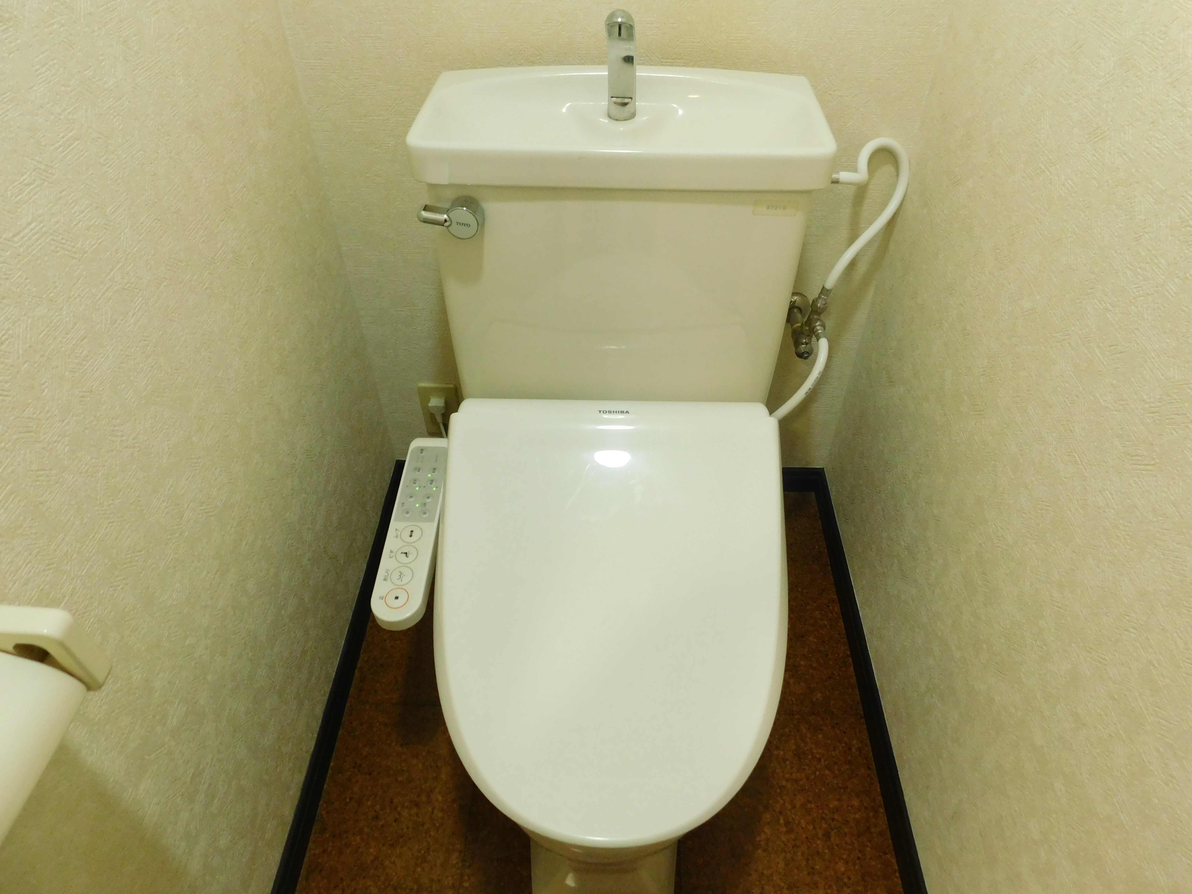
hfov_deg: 73.9
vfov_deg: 58.9
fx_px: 792
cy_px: 447
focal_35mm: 23
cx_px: 596
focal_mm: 4
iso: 400
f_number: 3
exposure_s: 1/20
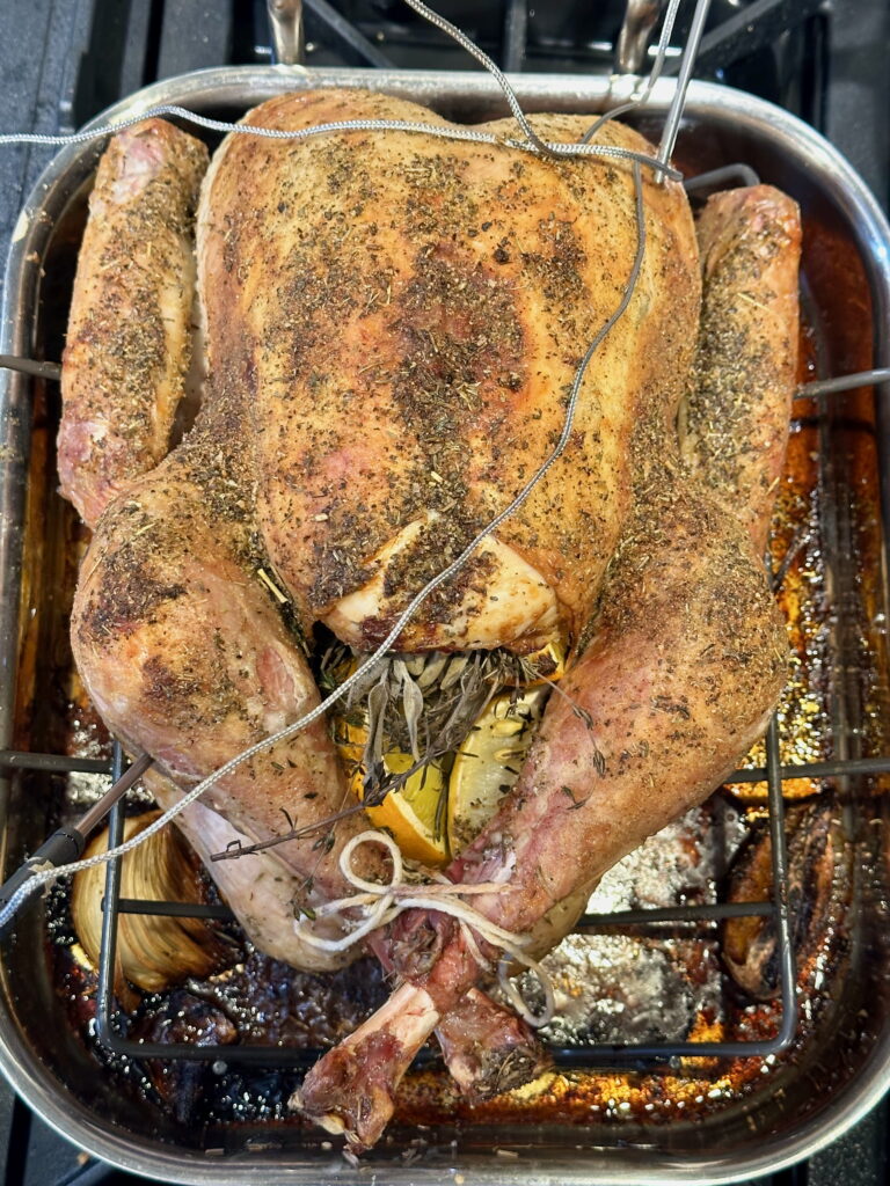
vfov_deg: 39.7
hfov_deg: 30.3
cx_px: 445
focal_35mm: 48
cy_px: 593
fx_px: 1645
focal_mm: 6.86
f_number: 1.78
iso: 200
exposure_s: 1/60
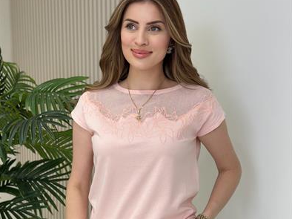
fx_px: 548
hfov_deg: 29.8
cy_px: 157
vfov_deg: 22.4
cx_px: 147
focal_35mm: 65
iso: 80
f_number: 1.78
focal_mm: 6.86
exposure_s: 1/258
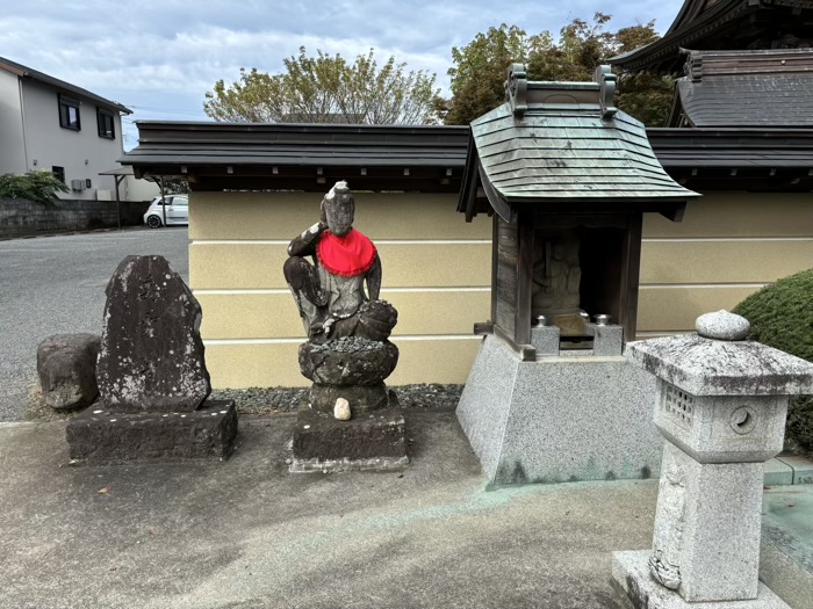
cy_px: 304
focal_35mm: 26
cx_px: 406
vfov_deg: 53.1
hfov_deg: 67.3
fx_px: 611
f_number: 1.6
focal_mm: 5.96
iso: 50
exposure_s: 1/1567
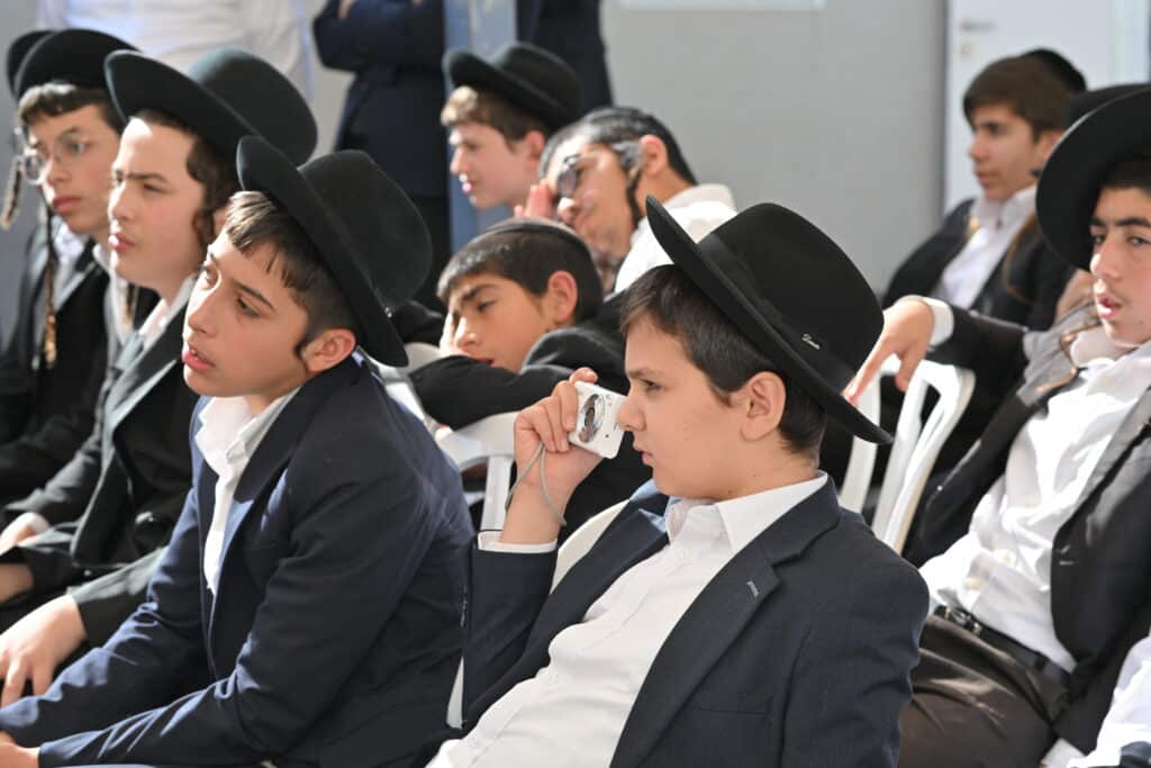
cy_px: 384
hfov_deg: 23.9
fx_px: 2718
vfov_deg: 16.1
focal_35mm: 85
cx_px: 576
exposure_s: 1/160
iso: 100
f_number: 6.3
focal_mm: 85
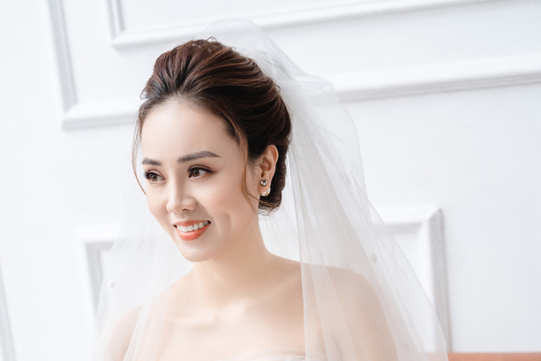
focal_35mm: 76
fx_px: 1142
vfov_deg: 17.5
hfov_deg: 26.6
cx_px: 269
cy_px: 372
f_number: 2.8
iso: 800
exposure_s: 1/160
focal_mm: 50
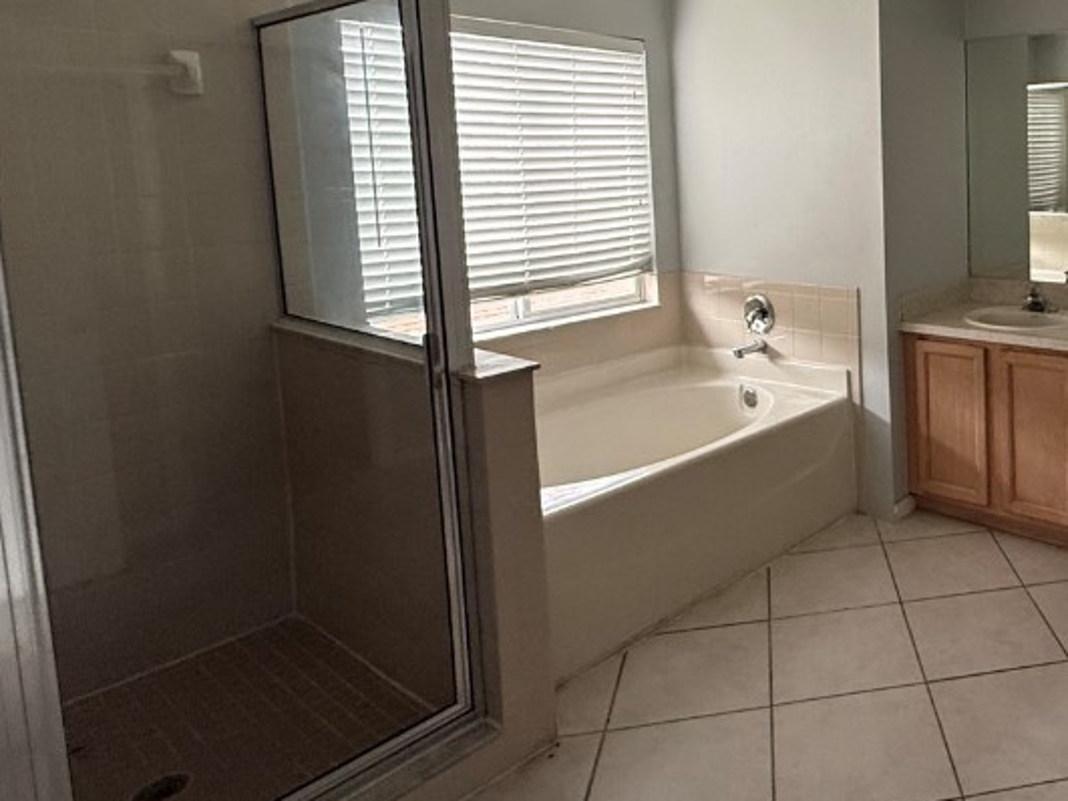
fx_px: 833
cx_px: 925
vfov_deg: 49.8
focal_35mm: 27
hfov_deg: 57.7
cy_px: 227
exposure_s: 1/99
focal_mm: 2.22
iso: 250
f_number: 2.2
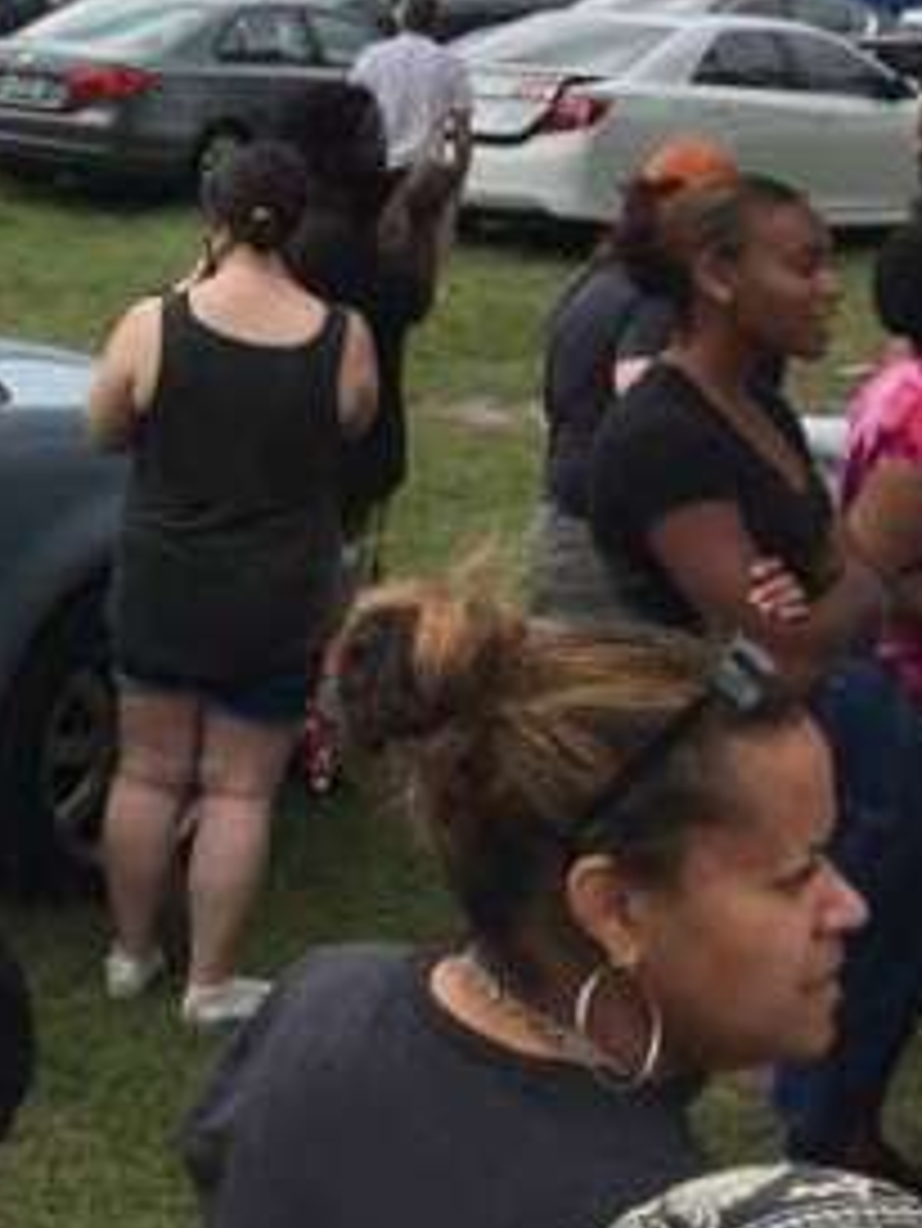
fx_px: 3016
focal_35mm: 85
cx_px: -486
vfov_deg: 22.8
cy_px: 297
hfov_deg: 15.9
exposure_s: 1/1980
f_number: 2.2
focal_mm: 4.15
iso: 32
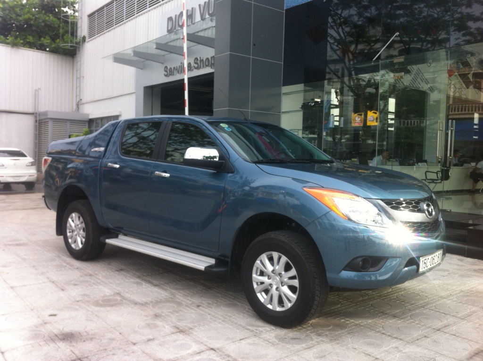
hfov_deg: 52.7
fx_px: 488
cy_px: 180
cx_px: 242
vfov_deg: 40.6
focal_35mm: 35
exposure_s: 1/247
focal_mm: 3.85
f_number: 2.8
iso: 80
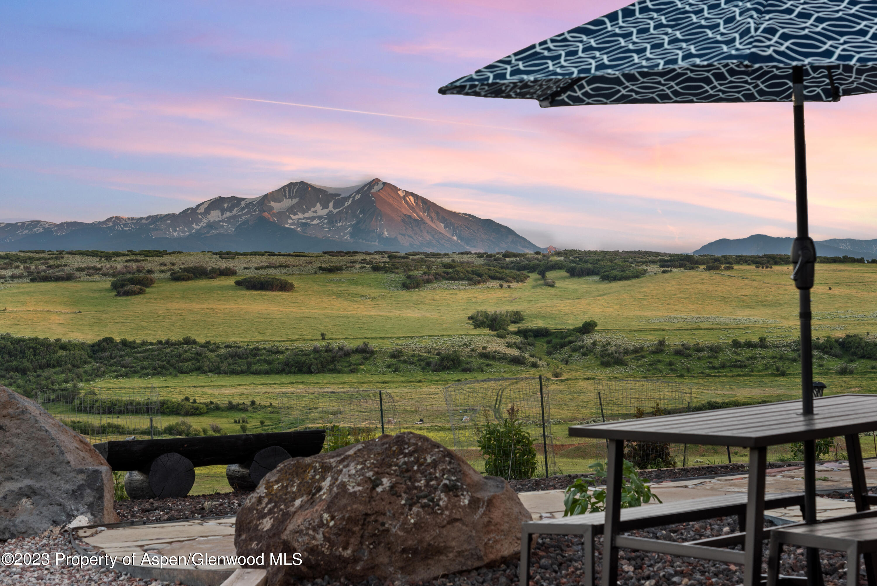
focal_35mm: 65
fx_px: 1584
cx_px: 438
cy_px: 293
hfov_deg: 31.0
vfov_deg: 20.9
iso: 100
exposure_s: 1/6
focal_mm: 65
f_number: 8
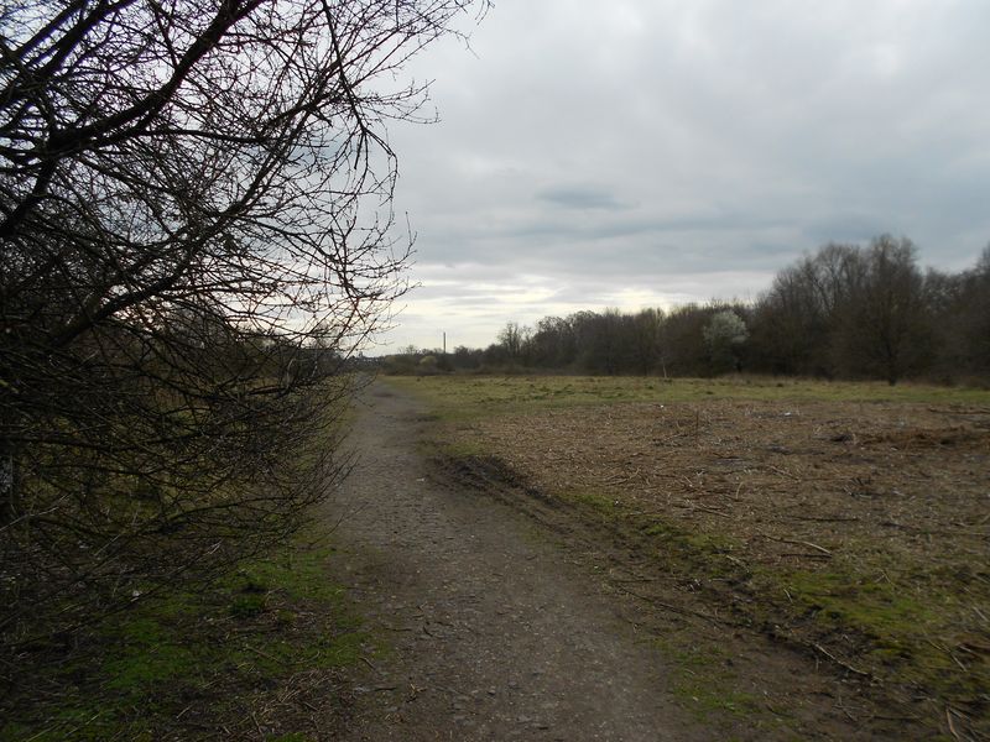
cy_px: 371
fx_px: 744
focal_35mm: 26
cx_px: 495
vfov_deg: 53.1
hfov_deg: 67.3
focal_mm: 4.6
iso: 80
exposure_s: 1/1000
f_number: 3.2
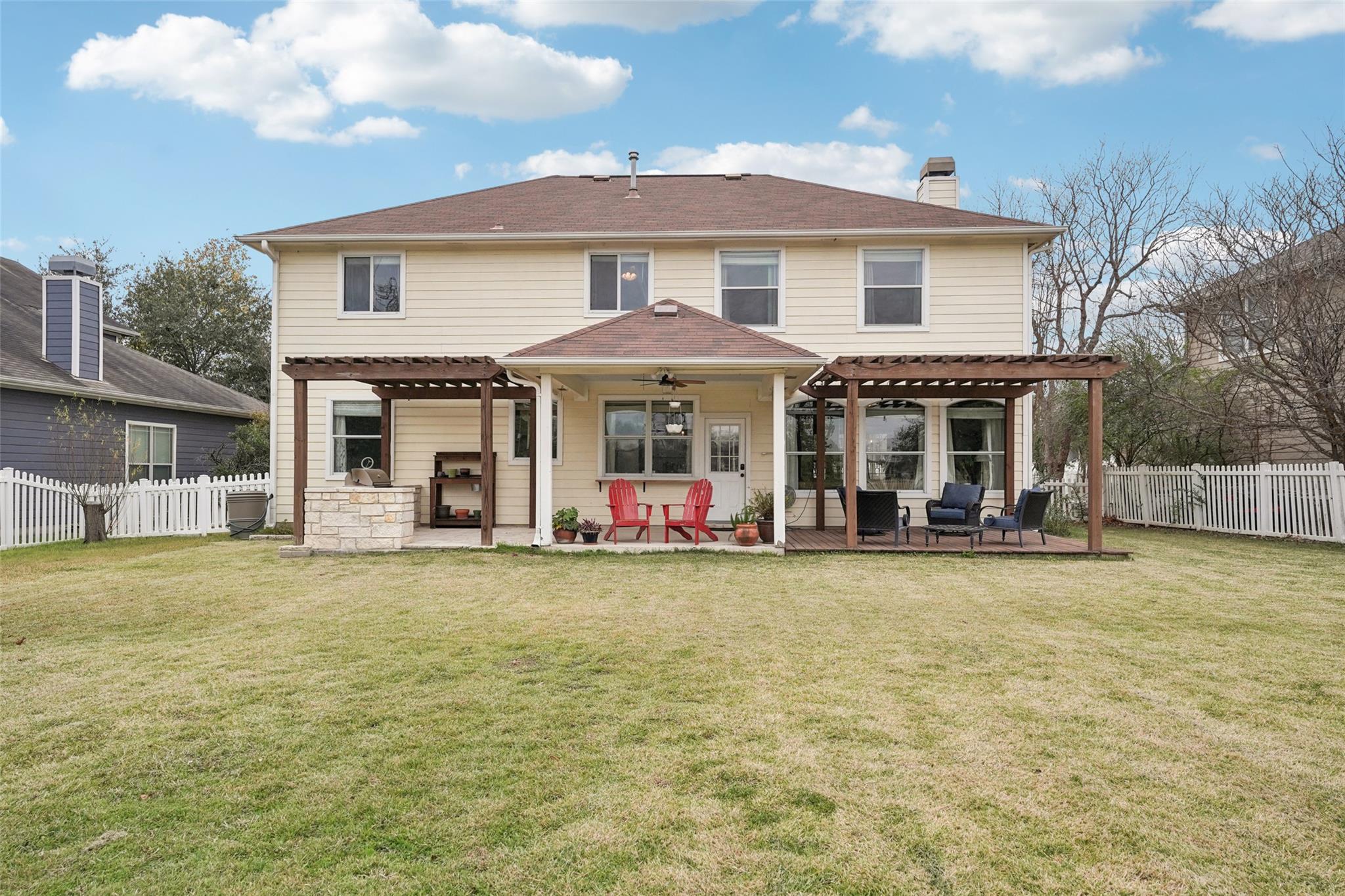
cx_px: 672
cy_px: 448
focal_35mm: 22
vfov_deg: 58.3
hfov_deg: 79.9
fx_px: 803
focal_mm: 21.5
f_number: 8
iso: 800
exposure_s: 1/1250
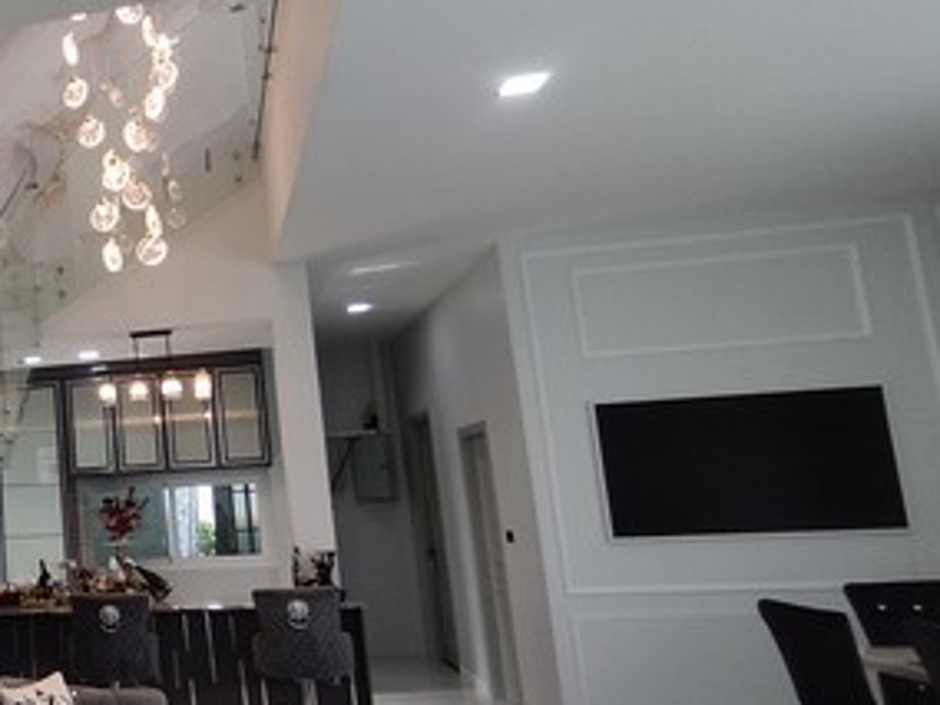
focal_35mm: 36
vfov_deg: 39.6
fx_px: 978
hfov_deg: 42.4
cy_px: 367
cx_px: -50
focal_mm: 1.65
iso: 80
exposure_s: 1/100
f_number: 2.2
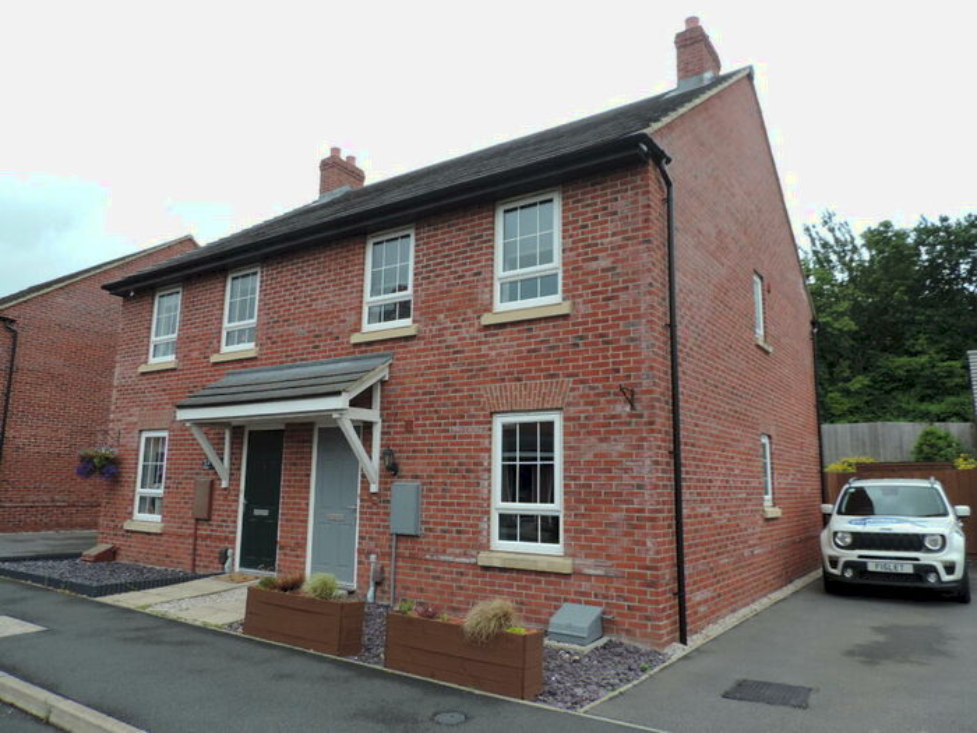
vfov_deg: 56.8
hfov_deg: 71.6
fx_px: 677
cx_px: 488
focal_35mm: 24
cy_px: 366
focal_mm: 4.3
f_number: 3
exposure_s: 1/250
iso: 80
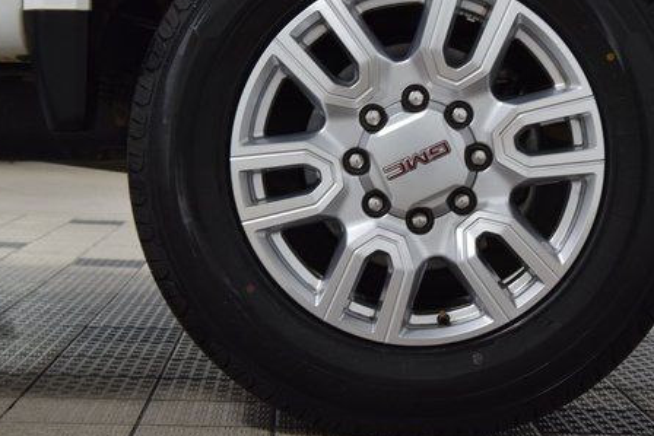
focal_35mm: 90
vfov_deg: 15.2
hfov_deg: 22.5
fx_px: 1635
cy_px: 171
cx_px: 422
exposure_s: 1/60
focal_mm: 42
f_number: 6.3
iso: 1600
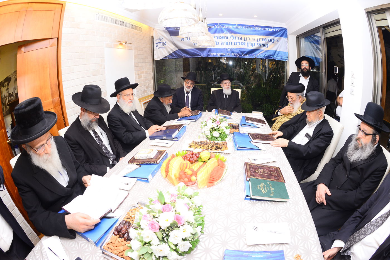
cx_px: 195
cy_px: 130
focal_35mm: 16
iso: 1000
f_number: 6.3
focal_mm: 16
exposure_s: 1/125
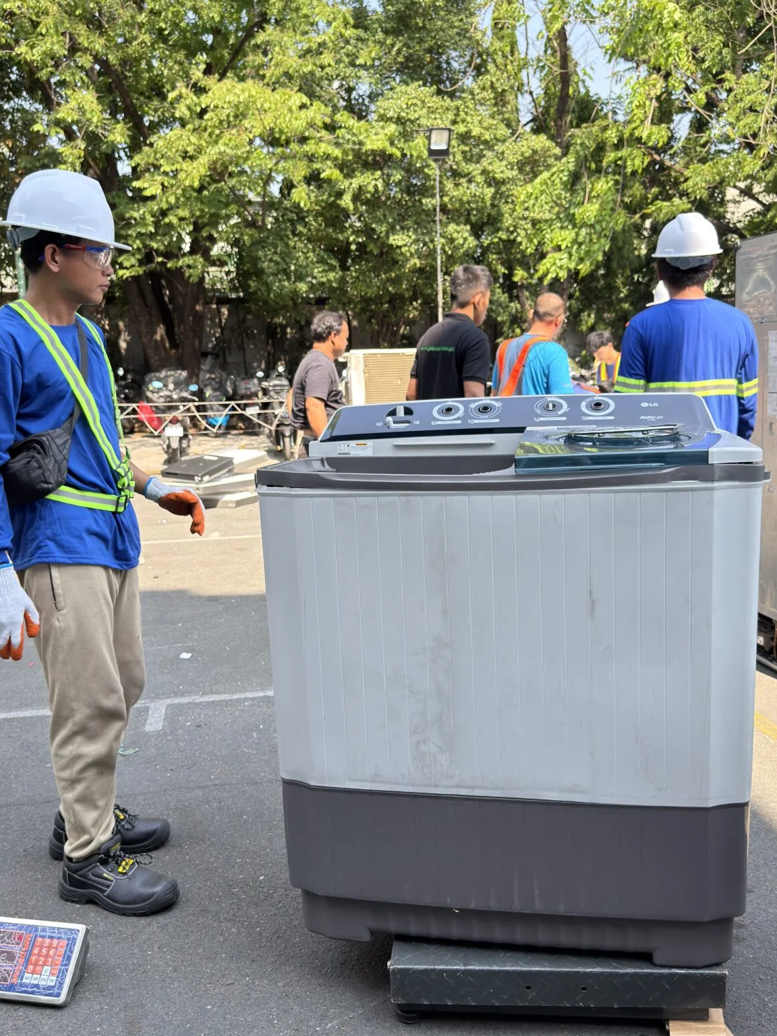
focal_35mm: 30
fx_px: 898
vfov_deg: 60.0
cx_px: 397
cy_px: 519
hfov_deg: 46.8
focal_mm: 6.76
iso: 80
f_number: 1.78
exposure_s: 1/881
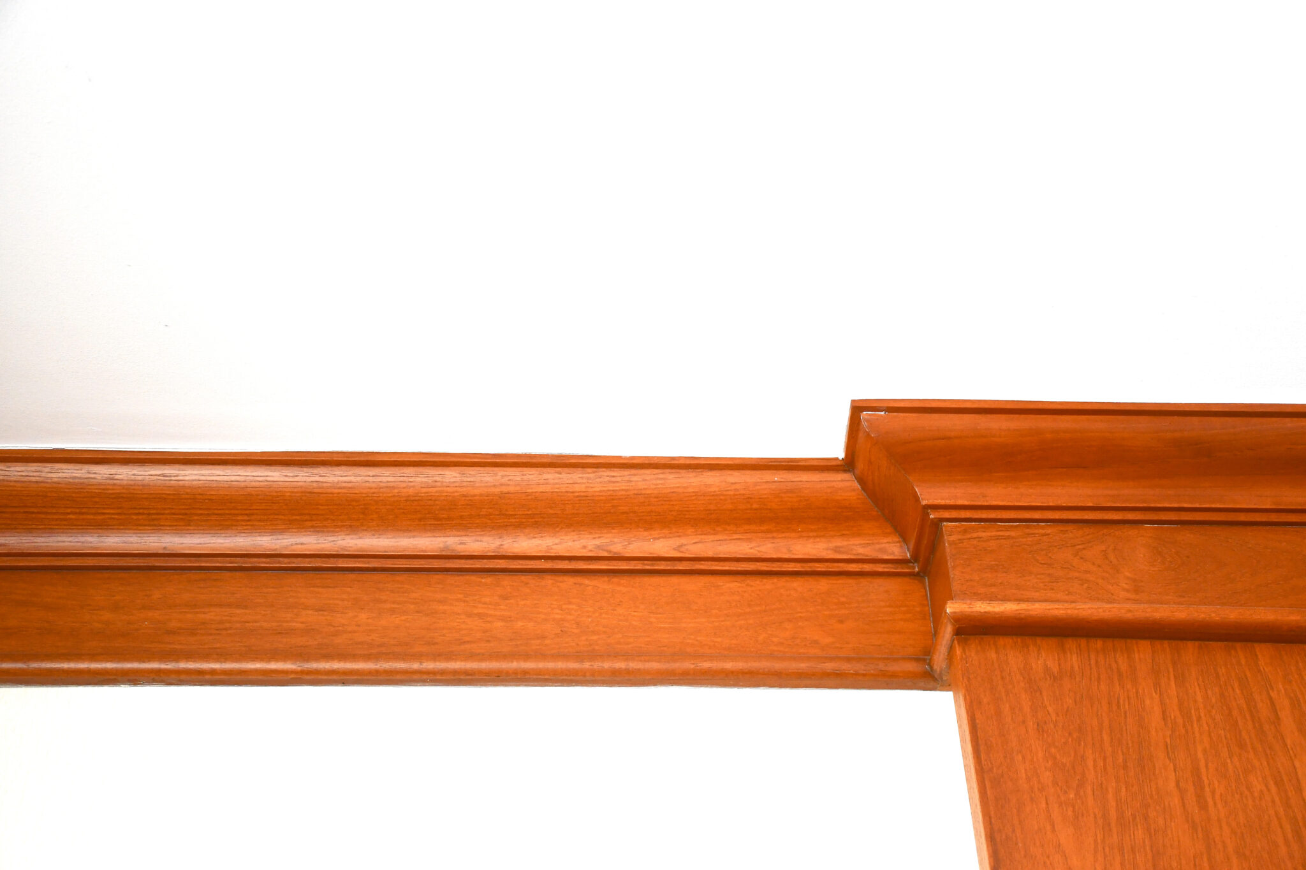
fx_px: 1850
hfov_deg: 38.9
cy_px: 435
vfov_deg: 26.5
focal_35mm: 51
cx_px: 653
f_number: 4.2
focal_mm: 34
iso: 800
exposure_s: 1/125
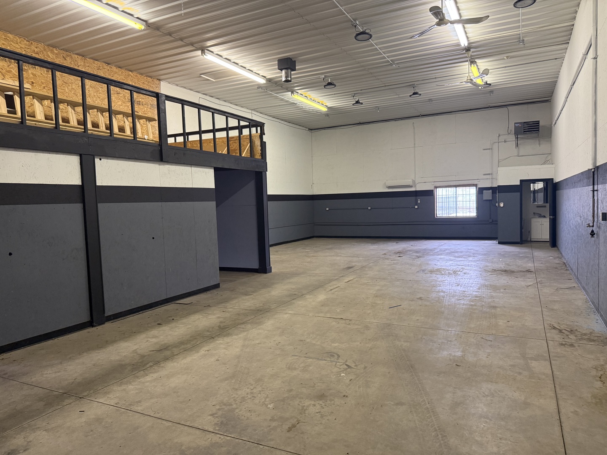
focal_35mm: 24
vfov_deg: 56.8
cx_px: 304
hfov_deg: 71.6
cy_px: 228
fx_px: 421
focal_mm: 6.76
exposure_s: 1/60
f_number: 1.78
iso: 320
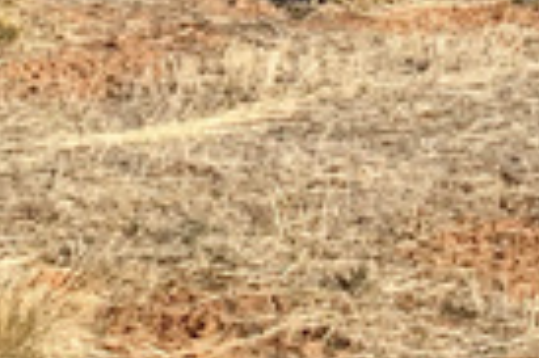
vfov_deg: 5.7
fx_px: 3380
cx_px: 456
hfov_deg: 9.1
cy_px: -641
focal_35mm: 226
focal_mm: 4.15
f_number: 2.2
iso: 25
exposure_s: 1/1538
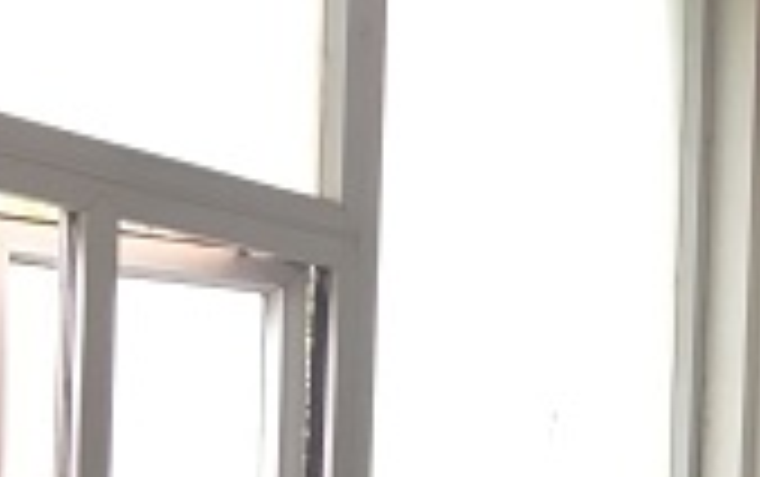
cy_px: 675
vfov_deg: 11.3
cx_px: 1354
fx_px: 2322
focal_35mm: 112
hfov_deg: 15.9
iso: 40
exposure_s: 1/33
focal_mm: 4.15
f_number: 2.2
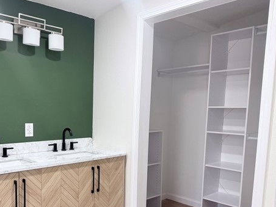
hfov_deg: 52.7
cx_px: 87
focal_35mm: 34
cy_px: 140
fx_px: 271
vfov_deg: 41.2
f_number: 1.78
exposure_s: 1/78
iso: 200
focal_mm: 6.76
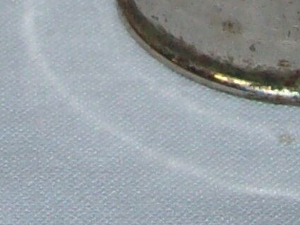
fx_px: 2115
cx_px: 21
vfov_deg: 5.9
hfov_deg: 8.1
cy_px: -253
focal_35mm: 244
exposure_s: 1/64
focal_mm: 6
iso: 80
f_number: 2.7
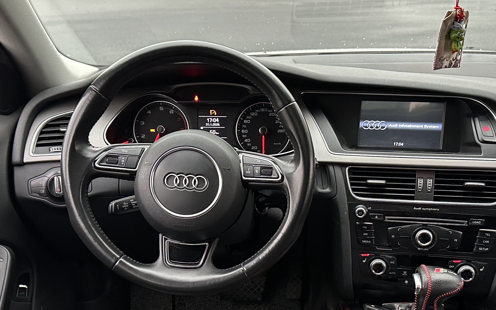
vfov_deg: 30.0
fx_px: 568
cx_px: 277
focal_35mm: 42
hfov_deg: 47.1
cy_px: 238
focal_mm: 6.86
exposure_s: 1/60
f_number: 1.78
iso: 500
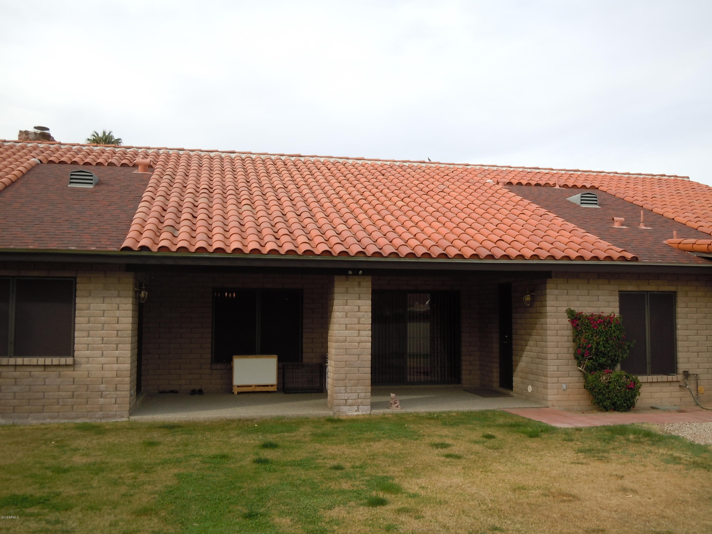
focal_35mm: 33
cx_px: 356
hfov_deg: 55.4
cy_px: 267
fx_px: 679
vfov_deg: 42.9
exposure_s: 1/250
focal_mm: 5.9
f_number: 4
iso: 100
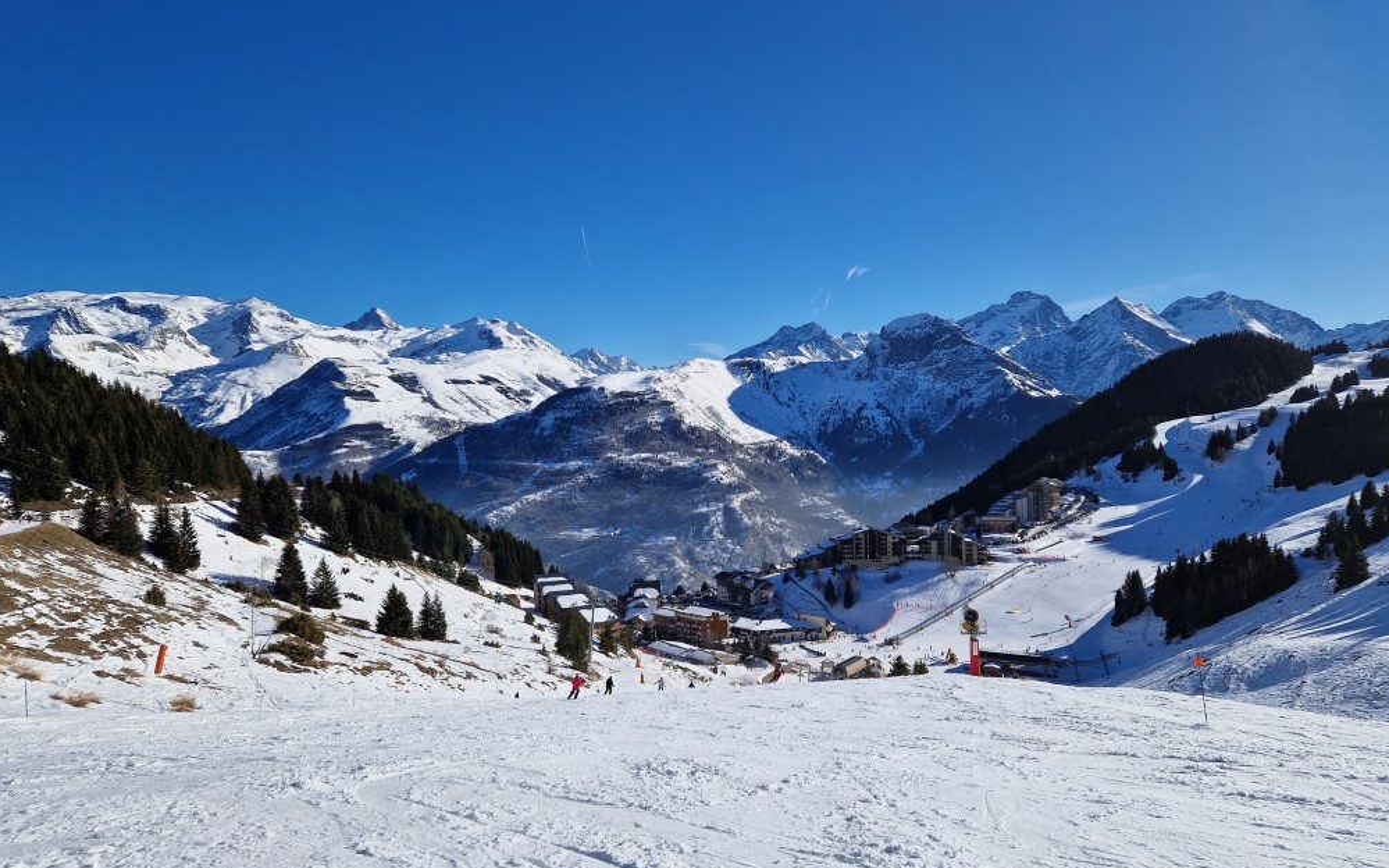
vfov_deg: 49.3
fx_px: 946
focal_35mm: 25
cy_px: 444
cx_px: 688
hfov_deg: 72.6
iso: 50
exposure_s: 1/3368
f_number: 1.8
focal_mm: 5.4
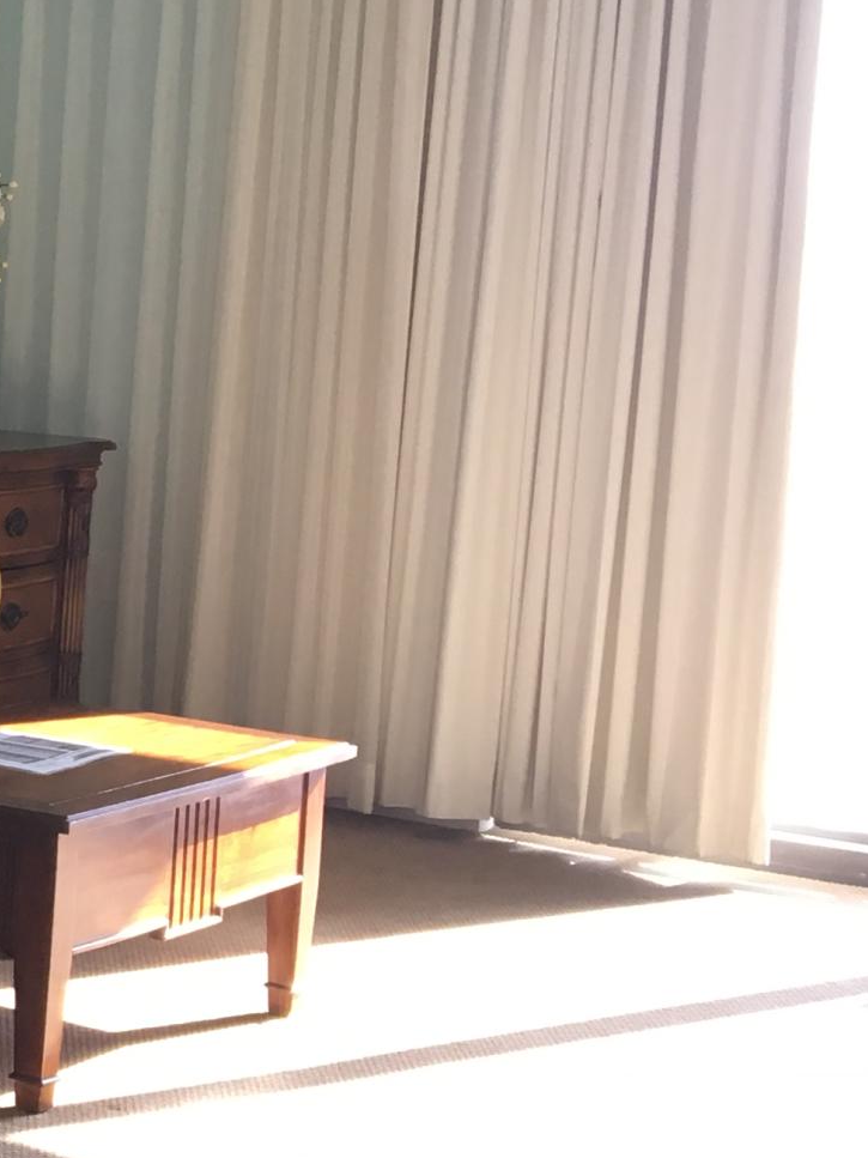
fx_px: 3010
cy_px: 536
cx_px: -875
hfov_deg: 13.9
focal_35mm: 90
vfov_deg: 21.8
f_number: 2.2
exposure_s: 1/40
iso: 32
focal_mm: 4.15
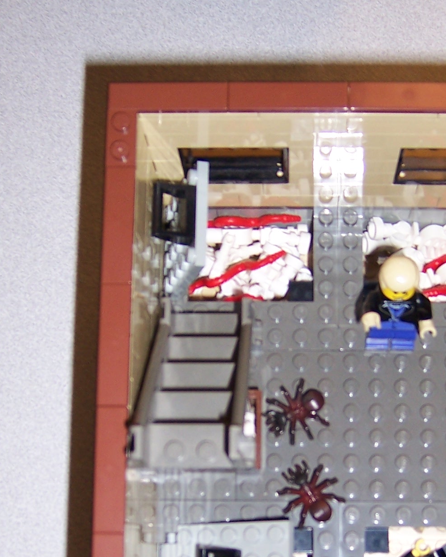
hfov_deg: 22.8
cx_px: 284
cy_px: 415
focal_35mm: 67
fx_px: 1105
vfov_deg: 27.9
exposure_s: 1/60
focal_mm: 5.5
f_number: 2.8
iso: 80
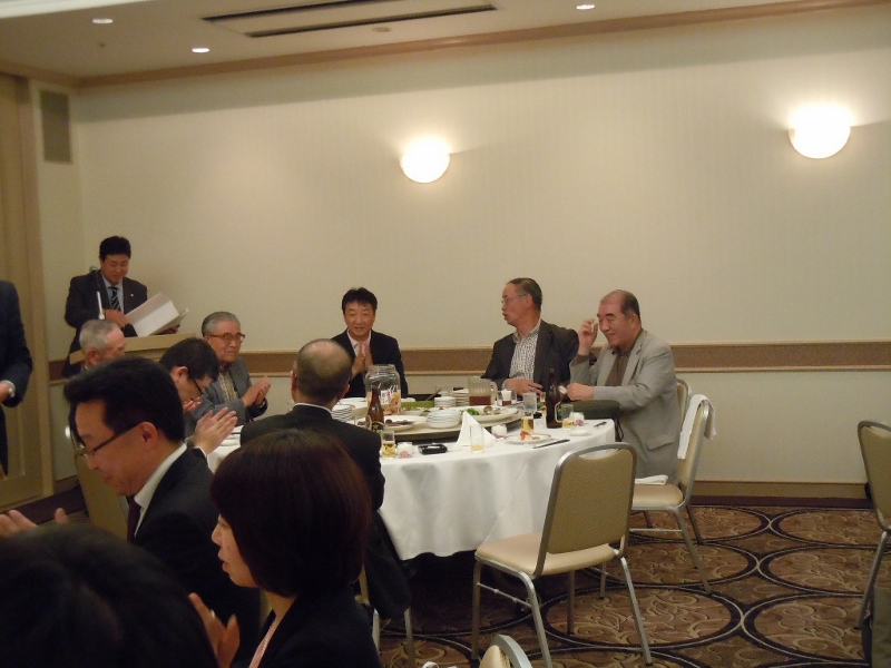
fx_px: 1158
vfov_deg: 32.2
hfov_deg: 42.1
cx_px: 446
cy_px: 334
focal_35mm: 45
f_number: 3.8
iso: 800
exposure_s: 1/50
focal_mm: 8.1
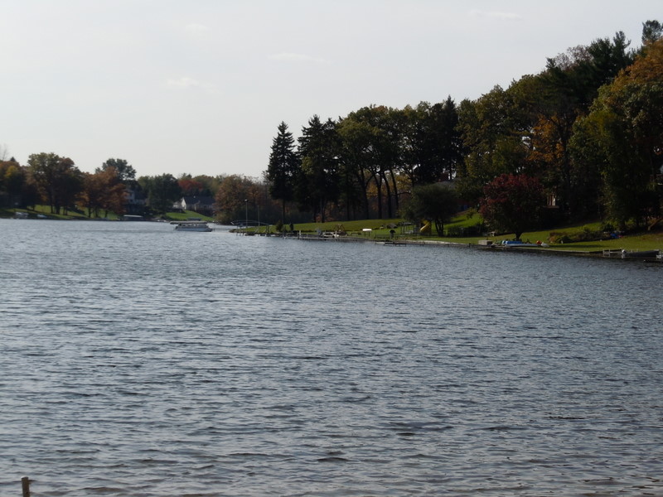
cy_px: 248
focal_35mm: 102
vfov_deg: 14.5
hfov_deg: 19.3
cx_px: 332
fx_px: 1954
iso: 100
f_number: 5.4
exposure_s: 1/800
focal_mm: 18.3
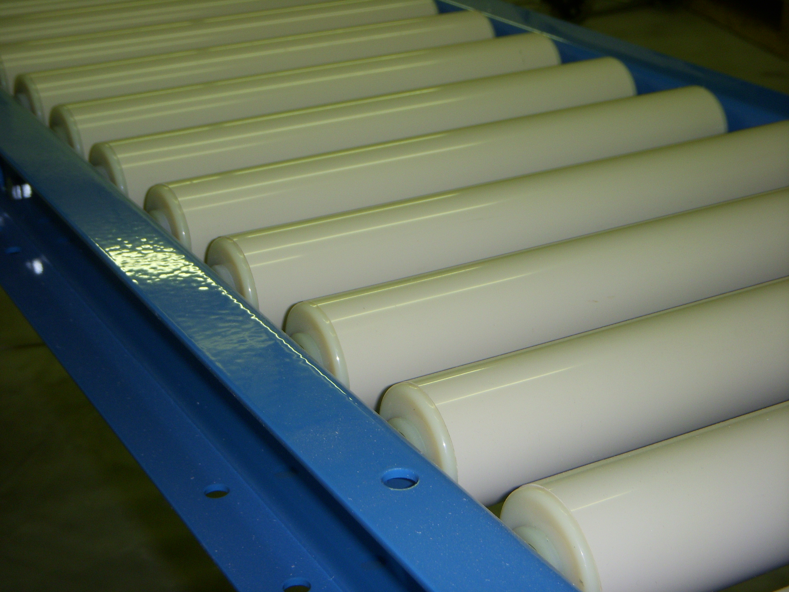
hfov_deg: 29.4
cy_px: 296
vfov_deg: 22.3
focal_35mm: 66
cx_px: 394
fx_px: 1504
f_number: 3.7
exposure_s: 1/50
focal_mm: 11
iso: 100
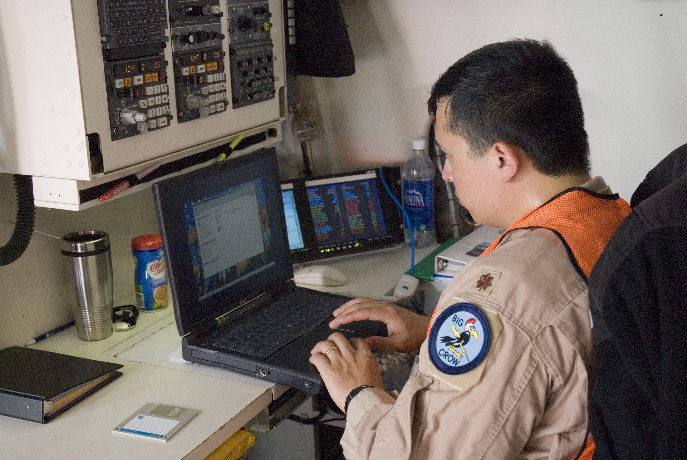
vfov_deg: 26.6
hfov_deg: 38.8
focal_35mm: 51
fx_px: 974
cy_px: 230
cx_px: 344
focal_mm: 34
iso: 800
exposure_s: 1/90
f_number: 5
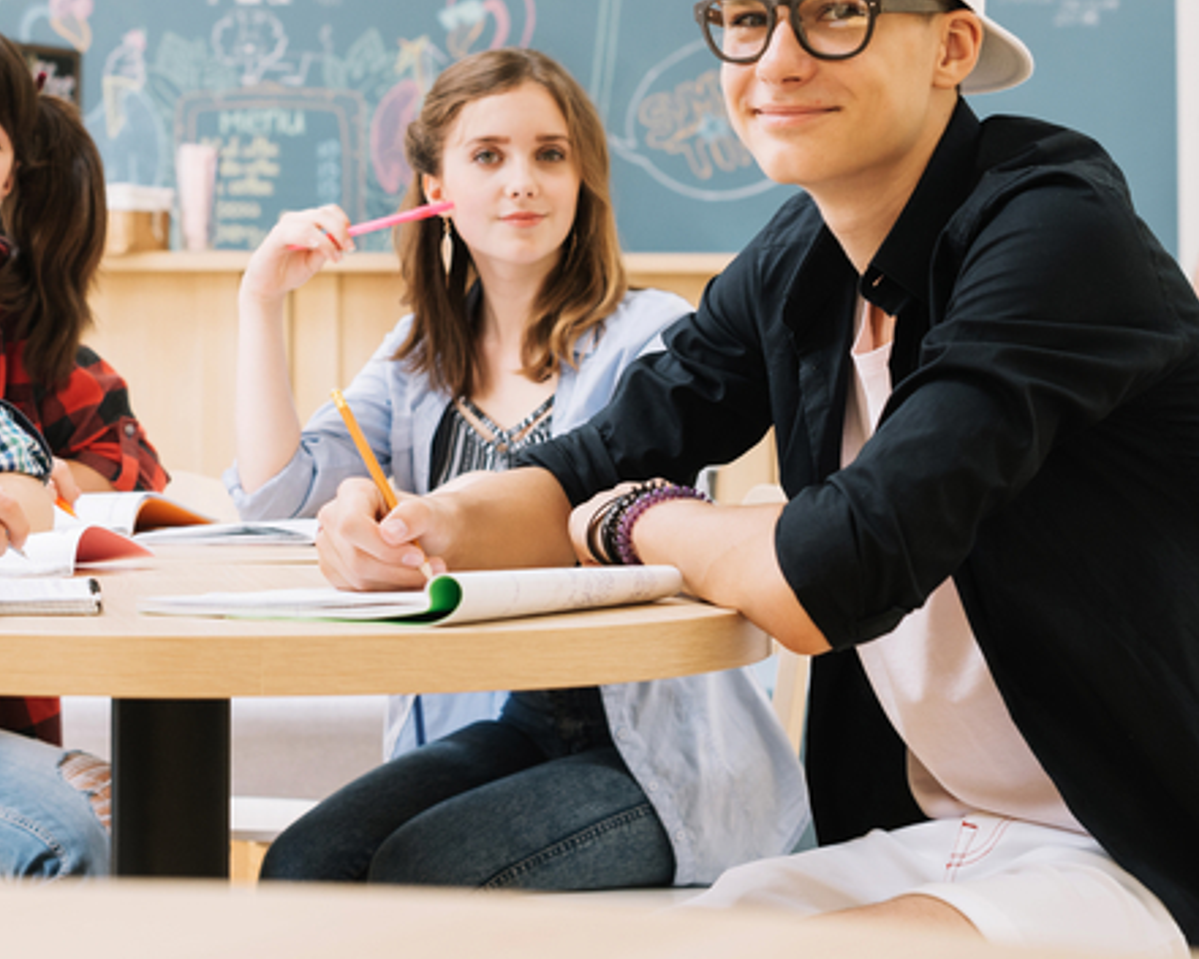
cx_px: 186
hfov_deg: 20.5
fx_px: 3265
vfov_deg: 16.6
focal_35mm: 92
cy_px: 221
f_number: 5
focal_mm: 50
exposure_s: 1/100
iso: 640
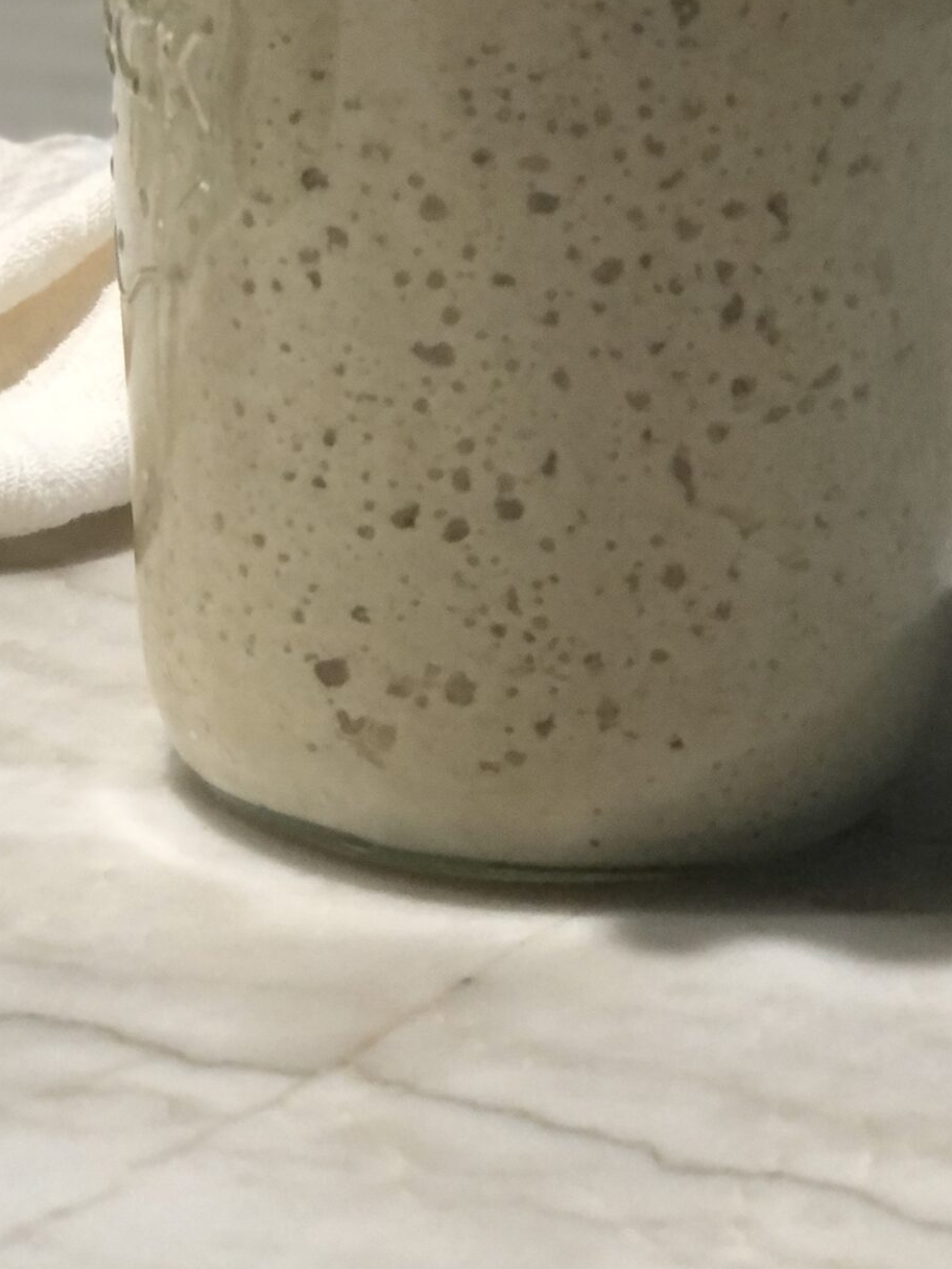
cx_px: 537
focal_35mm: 120
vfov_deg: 16.3
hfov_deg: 12.3
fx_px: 4400
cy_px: 224
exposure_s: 1/30
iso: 200
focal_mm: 6.6
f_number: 2.8
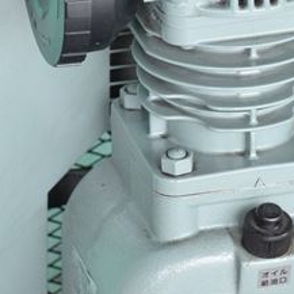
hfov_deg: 6.5
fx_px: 2604
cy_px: 73
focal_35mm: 271
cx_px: 225
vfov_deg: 6.5
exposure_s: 1/160
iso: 1250
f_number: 6.3
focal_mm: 92
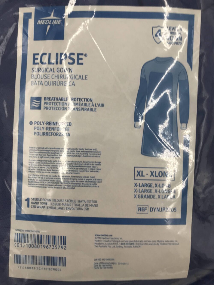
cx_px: 107
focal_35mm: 28
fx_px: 231
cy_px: 142
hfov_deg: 49.8
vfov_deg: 63.4
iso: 32
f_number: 1.8
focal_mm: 3.99
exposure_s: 1/60
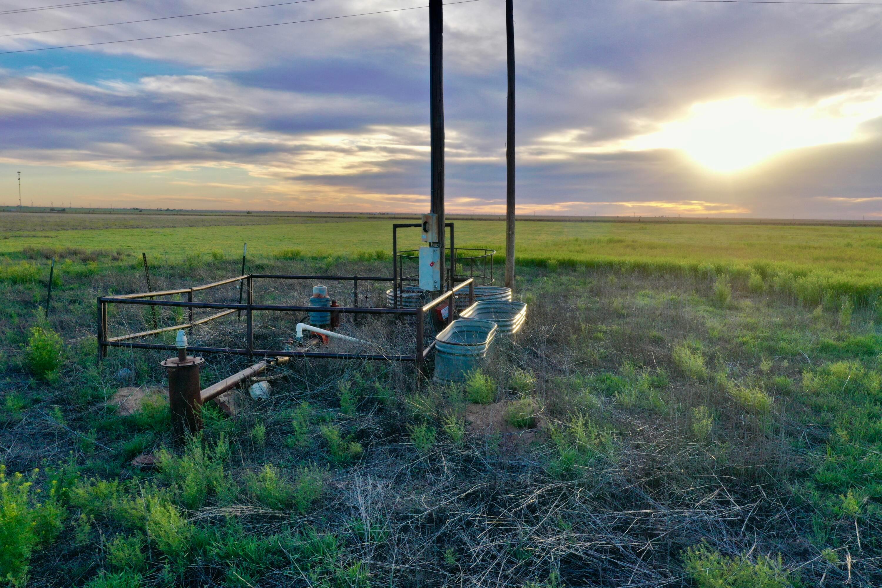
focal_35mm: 28
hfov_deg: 65.5
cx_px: 441
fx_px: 686
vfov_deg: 46.4
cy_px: 294
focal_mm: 10.26
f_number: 6.3
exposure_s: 1/100
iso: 100
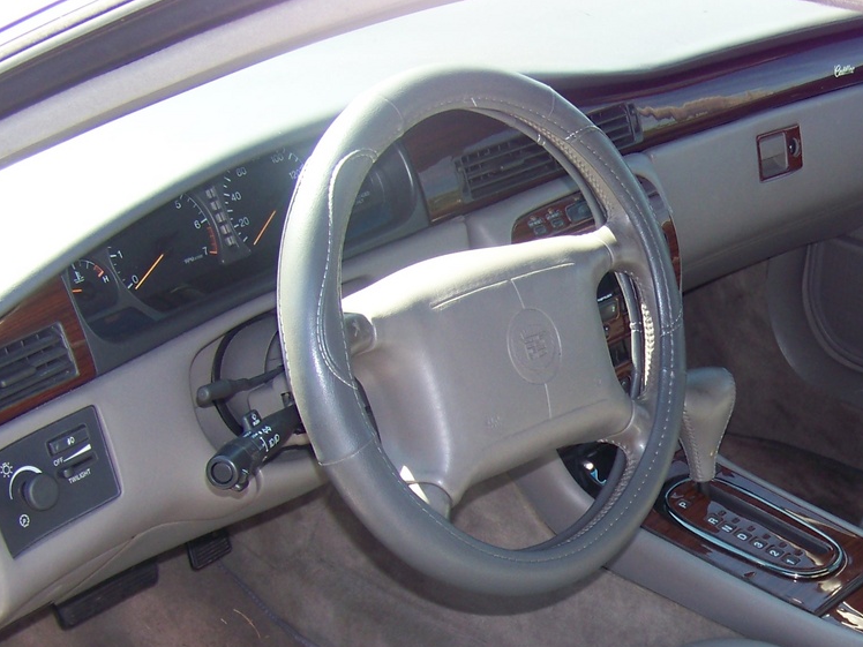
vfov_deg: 18.8
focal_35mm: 77
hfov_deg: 24.4
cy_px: 597
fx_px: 1920
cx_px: 824
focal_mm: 5.85
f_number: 2.8
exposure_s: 1/125
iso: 64
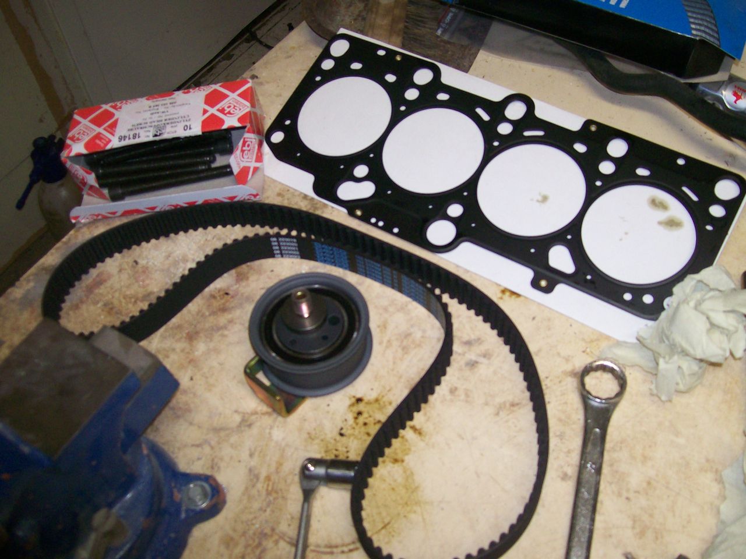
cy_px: 280
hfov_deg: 51.4
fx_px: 776
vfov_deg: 39.7
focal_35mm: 36
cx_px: 373
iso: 140
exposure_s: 1/64
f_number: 2.7
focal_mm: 6
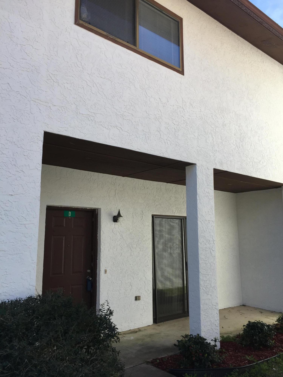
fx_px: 316
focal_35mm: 29
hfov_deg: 48.2
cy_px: 188
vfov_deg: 61.7
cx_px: 142
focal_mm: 4.15
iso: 32
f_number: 2.2
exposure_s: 1/791
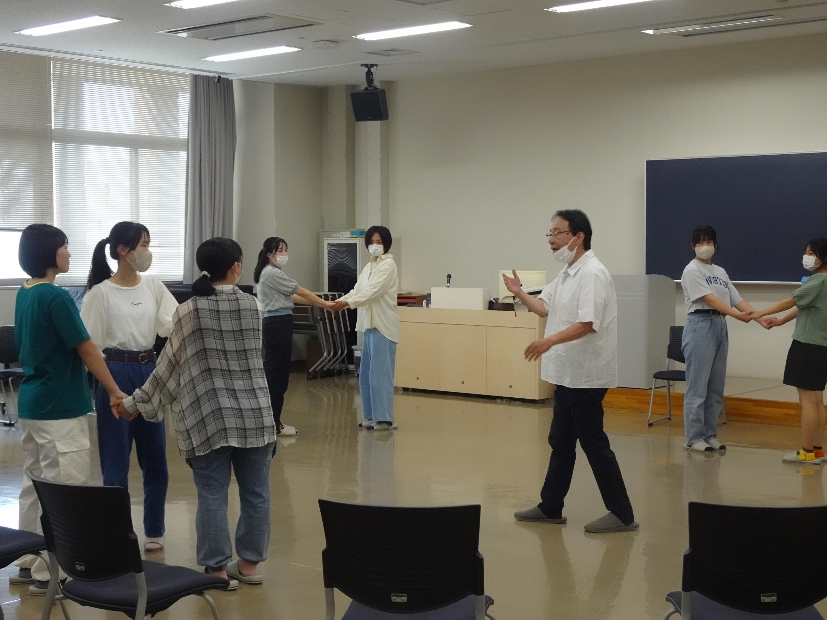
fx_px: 1290
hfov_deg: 35.5
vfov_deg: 27.0
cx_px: 414
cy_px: 310
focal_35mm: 54
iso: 1000
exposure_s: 1/250
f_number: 4.5
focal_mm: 8.6
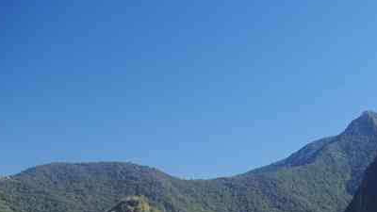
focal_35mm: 82
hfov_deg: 23.4
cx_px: 461
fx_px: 823
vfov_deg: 14.1
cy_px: 283
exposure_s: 1/50
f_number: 10
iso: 200
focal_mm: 21
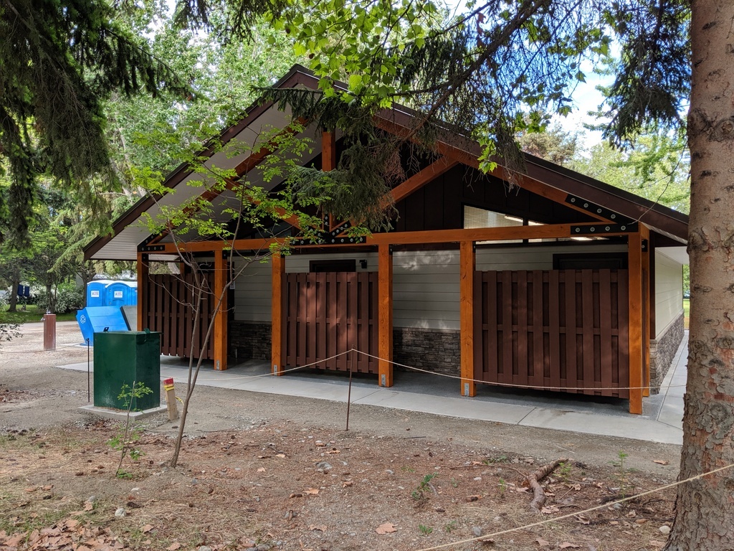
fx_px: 573
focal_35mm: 27
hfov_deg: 65.3
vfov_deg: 51.4
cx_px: 367
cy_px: 276
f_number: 1.8
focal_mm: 4.44
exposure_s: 1/397
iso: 40
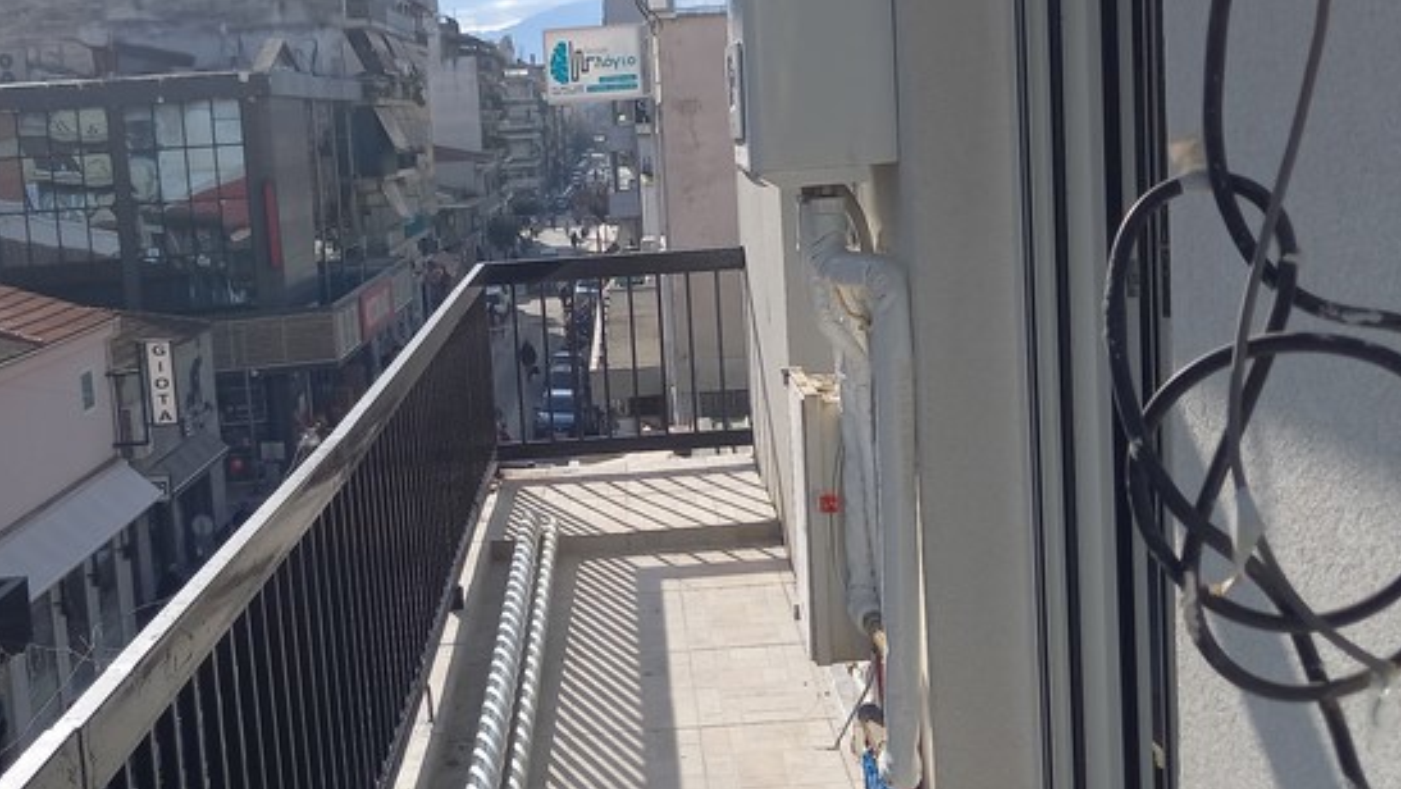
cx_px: 599
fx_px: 1895
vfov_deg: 23.5
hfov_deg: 40.5
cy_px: 359
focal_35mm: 51
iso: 50
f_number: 1.8
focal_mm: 4.65
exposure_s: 1/1218
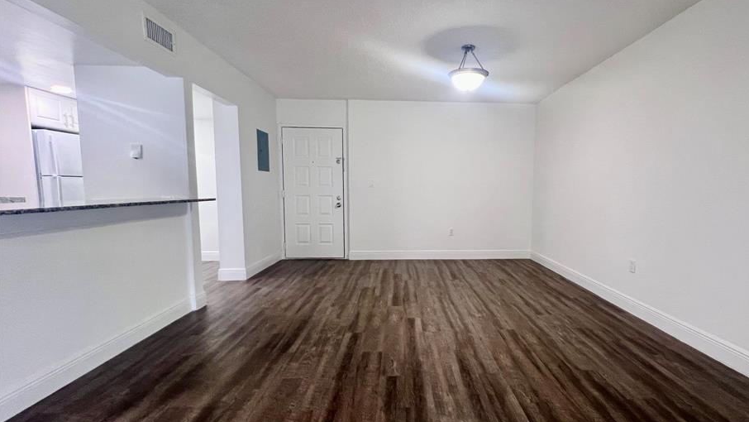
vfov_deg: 67.1
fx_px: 318
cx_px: 421
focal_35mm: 16
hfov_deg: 98.9
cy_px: 220
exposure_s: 1/60
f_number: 1.8
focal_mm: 1.57
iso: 250
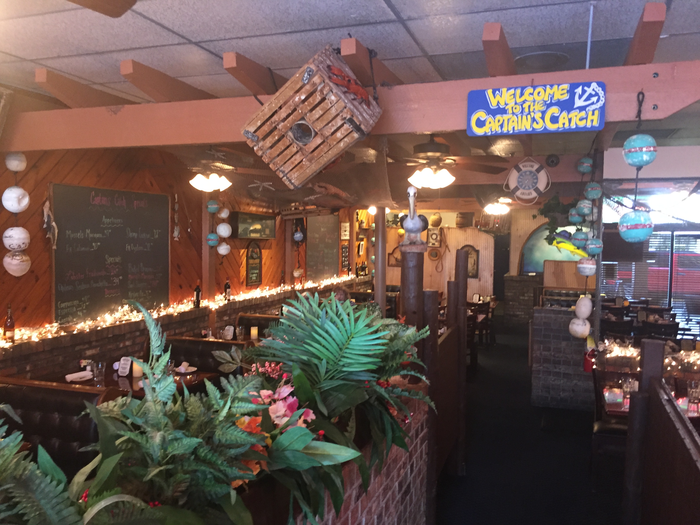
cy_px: 262
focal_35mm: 29
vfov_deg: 48.2
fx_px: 586
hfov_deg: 61.7
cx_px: 350
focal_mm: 4.15
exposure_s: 1/17
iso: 250
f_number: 2.2
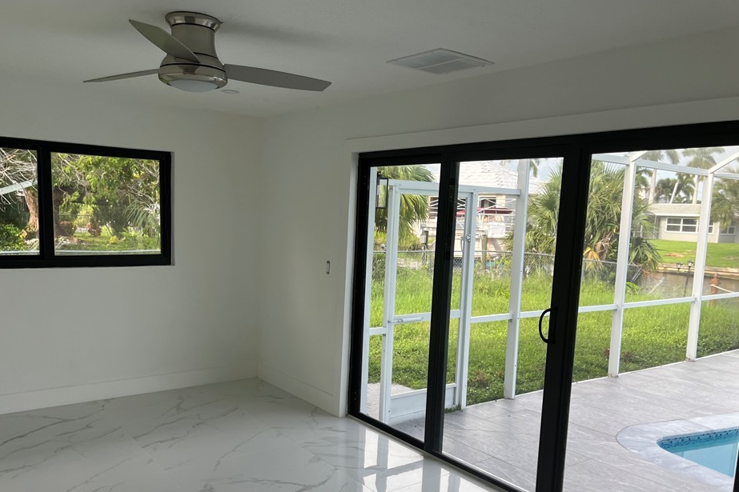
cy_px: 286
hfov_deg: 61.9
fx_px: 616
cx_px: 343
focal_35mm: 30
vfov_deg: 43.5
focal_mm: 5.1
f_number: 1.6
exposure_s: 1/122
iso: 50
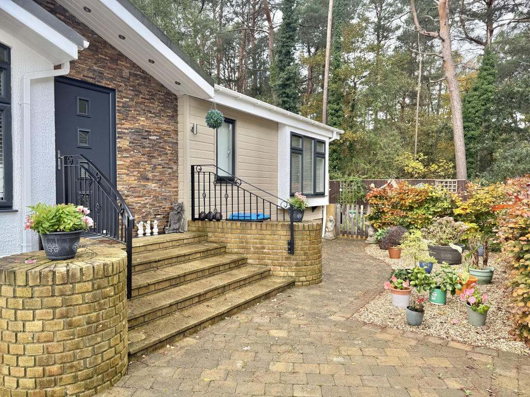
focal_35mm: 24
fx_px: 367
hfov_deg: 71.6
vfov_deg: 56.8
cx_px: 265
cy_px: 198
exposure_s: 1/551
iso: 80
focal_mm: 6.76
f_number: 1.78
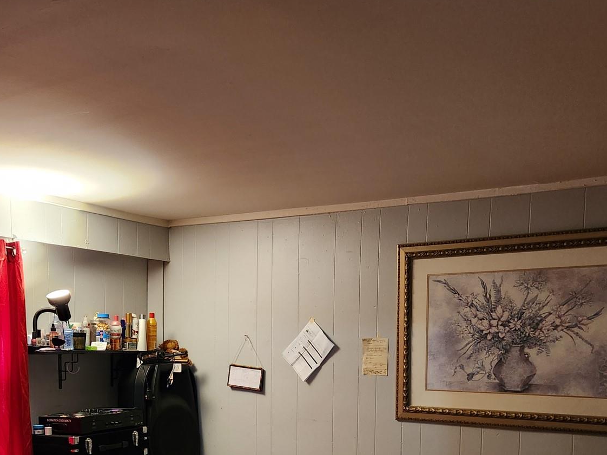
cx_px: 253
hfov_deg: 44.6
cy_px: 409
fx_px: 736
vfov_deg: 32.6
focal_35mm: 42
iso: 500
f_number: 1.8
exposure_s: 1/40
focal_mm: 5.4
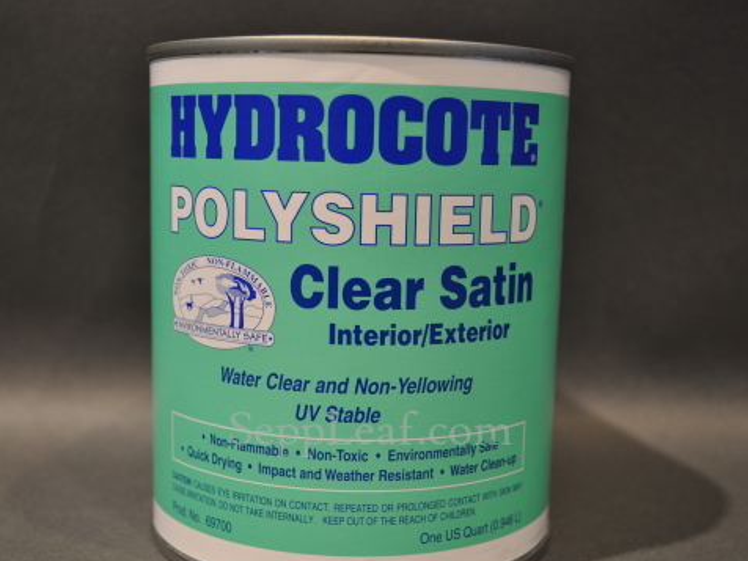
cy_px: 313
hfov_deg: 37.5
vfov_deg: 28.5
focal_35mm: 51
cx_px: 371
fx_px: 1102
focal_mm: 28
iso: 400
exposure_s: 1/80
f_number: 4.5
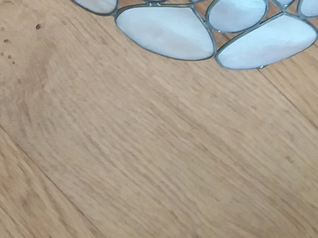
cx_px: -4
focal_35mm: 90
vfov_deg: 15.1
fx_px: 827
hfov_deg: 21.0
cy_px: -127
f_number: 1.9
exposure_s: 1/25
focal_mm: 3.7
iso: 160
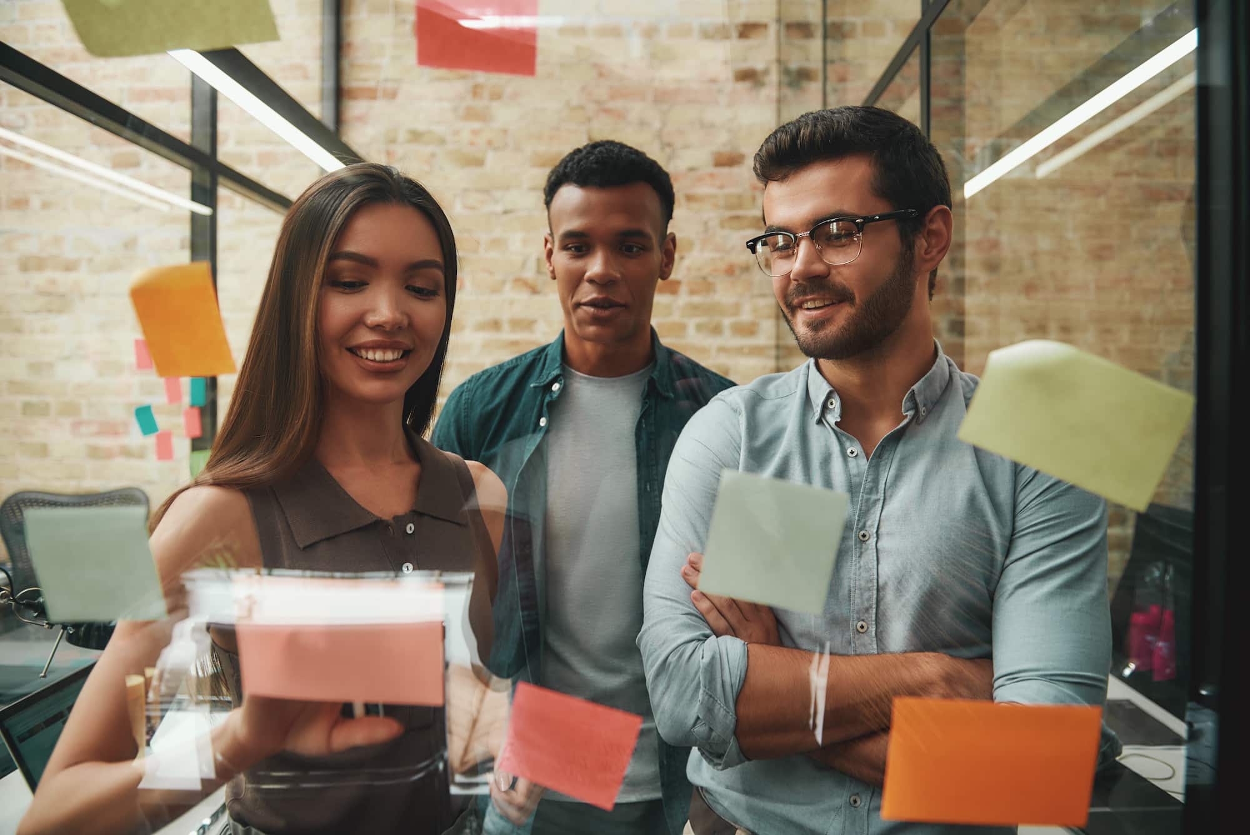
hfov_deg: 69.4
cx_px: 625
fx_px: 903
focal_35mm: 26
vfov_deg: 49.6
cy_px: 418
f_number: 3.2
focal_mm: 26
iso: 320
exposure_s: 1/100
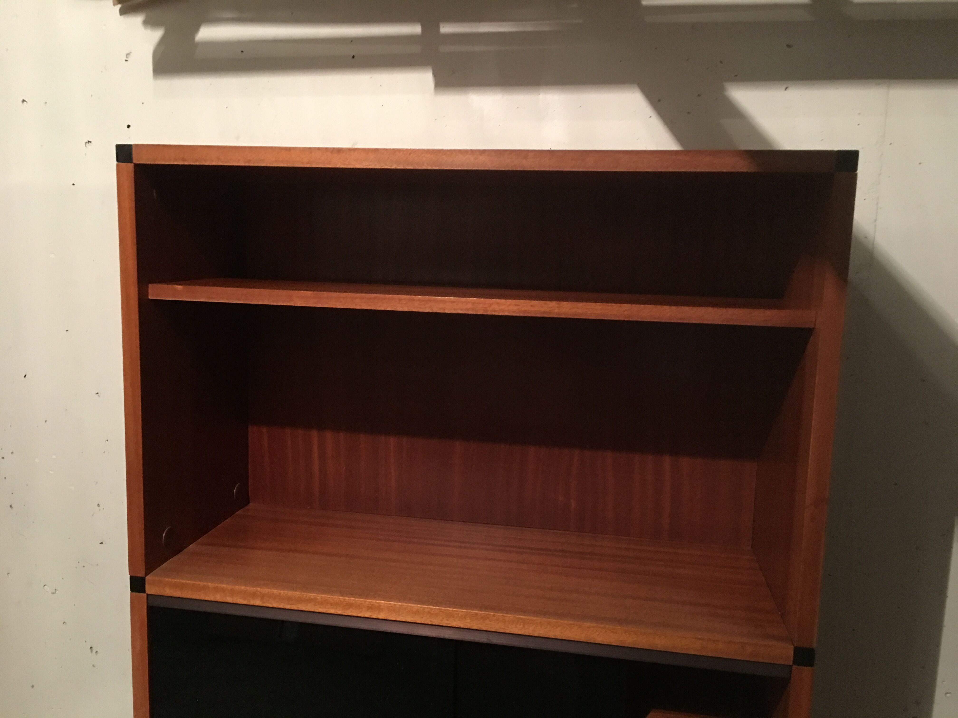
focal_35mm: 29
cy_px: 359
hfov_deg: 61.7
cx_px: 479
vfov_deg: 48.2
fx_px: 803
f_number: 2.2
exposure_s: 1/4
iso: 100
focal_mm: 4.15
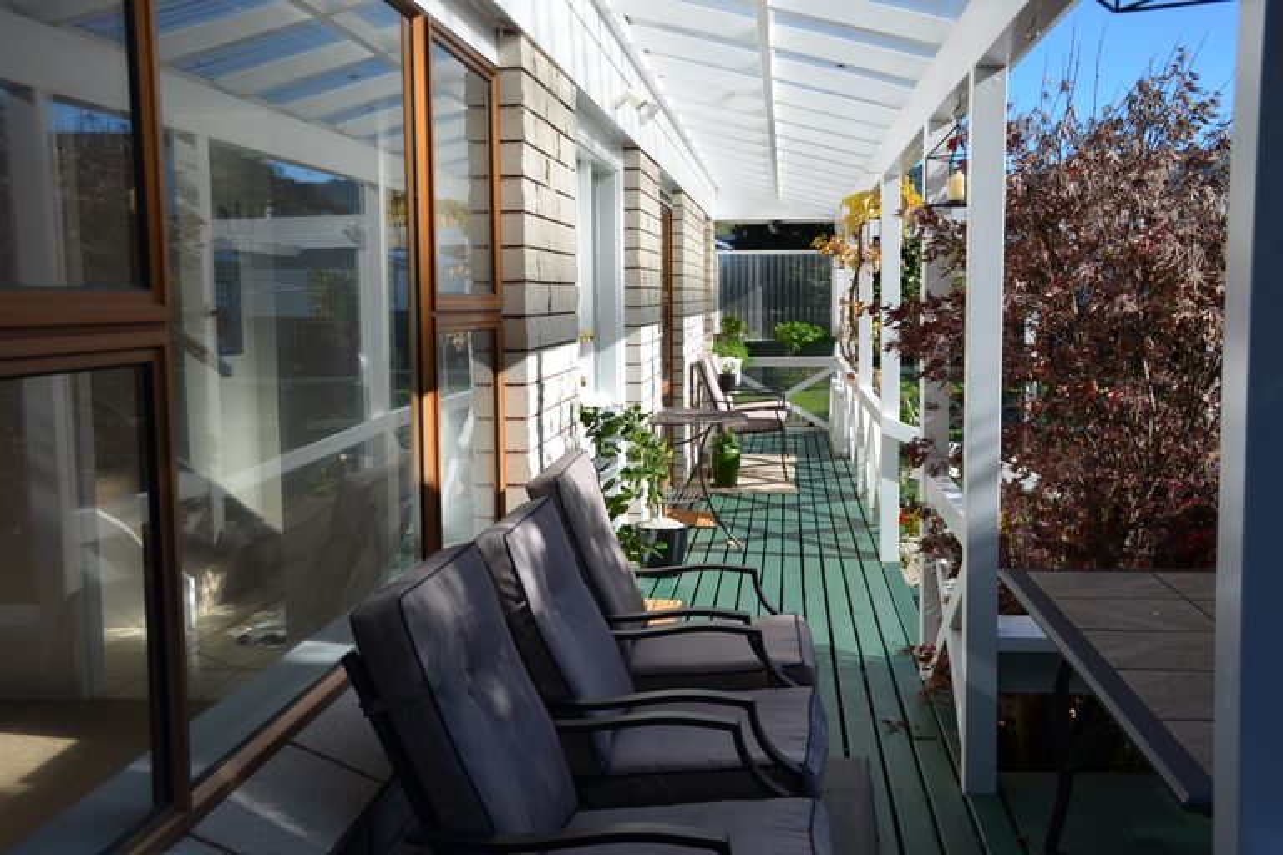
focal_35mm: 39
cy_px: 428
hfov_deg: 49.6
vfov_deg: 34.2
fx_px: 1390
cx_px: 642
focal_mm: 26
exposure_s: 1/250
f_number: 8
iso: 100
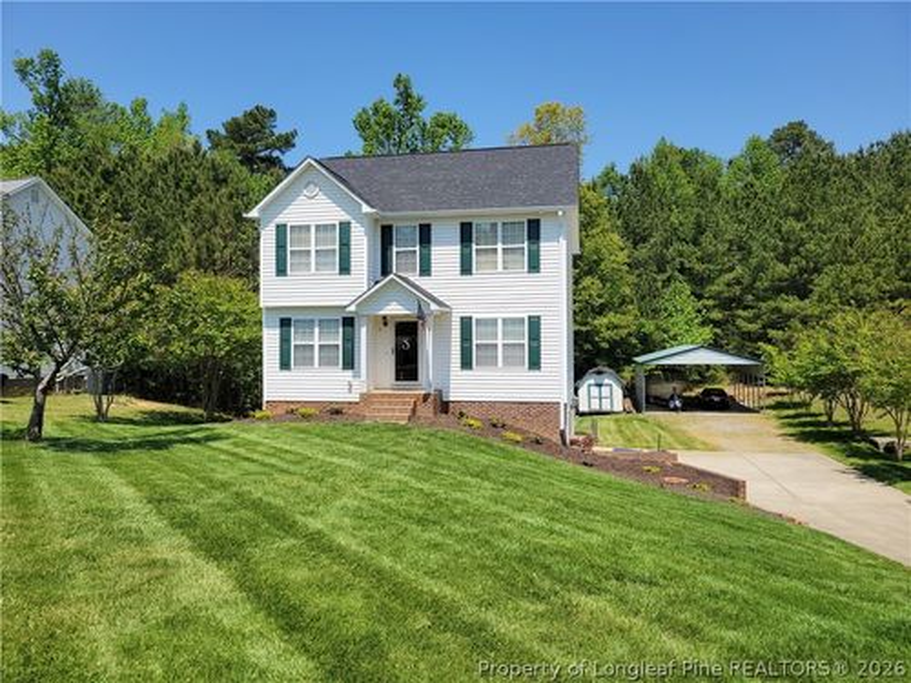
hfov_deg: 67.3
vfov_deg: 53.1
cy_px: 342
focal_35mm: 26
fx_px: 684
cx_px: 456
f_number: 1.8
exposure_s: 1/2470
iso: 40
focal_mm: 5.4
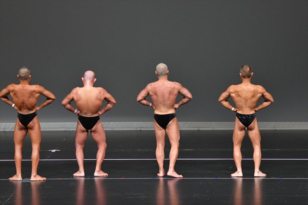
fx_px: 2052
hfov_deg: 8.6
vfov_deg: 5.7
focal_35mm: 240
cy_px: 102
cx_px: 154
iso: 4000
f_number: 5.6
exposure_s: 1/400
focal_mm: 160
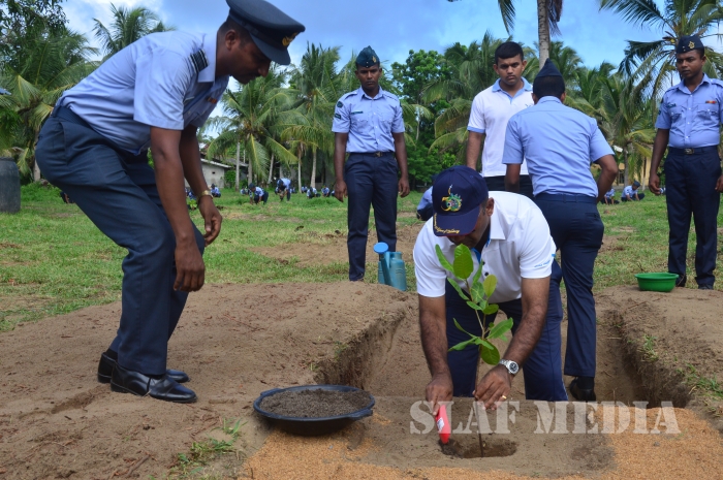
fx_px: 843
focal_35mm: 42
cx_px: 362
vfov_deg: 31.8
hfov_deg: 46.4
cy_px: 240
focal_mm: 28
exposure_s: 1/125
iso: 200
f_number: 11
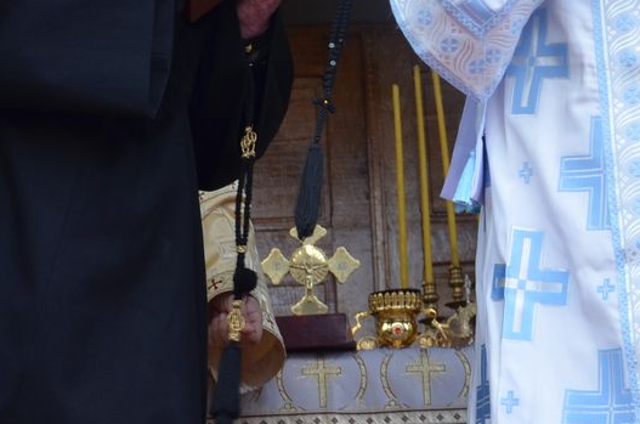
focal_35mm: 175
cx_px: 472
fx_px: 3105
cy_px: -238
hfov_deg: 11.7
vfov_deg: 7.7
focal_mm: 32
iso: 200
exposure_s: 1/125
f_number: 5.6
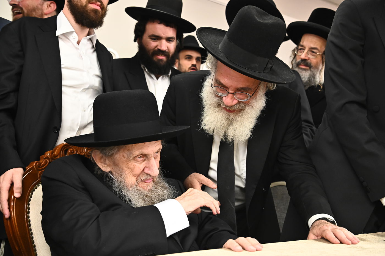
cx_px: 192
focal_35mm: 40
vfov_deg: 33.4
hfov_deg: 48.5
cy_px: 128
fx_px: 428
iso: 3200
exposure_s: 1/200
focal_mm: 40
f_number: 5
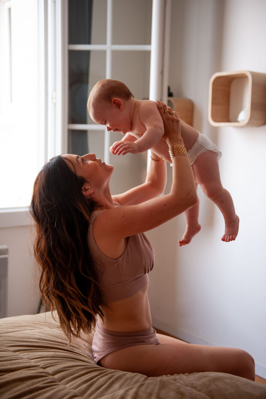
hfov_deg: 28.0
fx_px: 532
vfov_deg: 41.1
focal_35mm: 48
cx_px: 133
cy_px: 200
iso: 500
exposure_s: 1/320
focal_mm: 48
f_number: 2.8
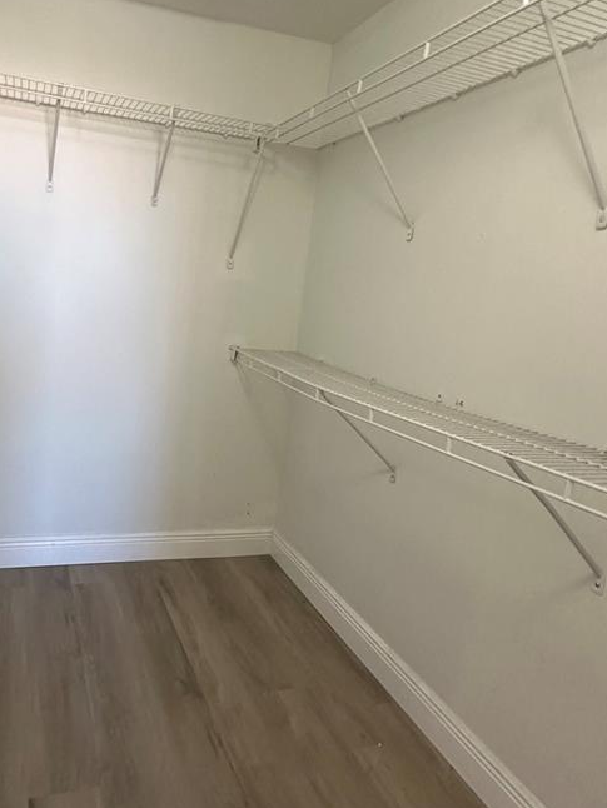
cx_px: 198
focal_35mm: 26
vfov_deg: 67.3
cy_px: 393
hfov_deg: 52.0
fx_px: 607
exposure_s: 1/60
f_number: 2.2
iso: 320
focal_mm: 2.22
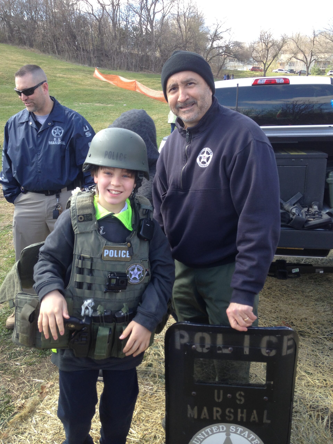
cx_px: 166
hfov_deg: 42.9
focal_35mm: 33
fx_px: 423
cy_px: 222
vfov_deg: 55.4
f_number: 2.4
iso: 50
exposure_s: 1/243
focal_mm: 4.12
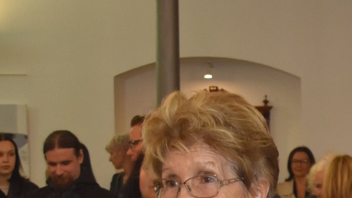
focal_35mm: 152
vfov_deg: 7.8
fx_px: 1418
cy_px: 335
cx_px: 449
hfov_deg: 13.7
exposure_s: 1/160
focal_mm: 32
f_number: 4.5
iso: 800
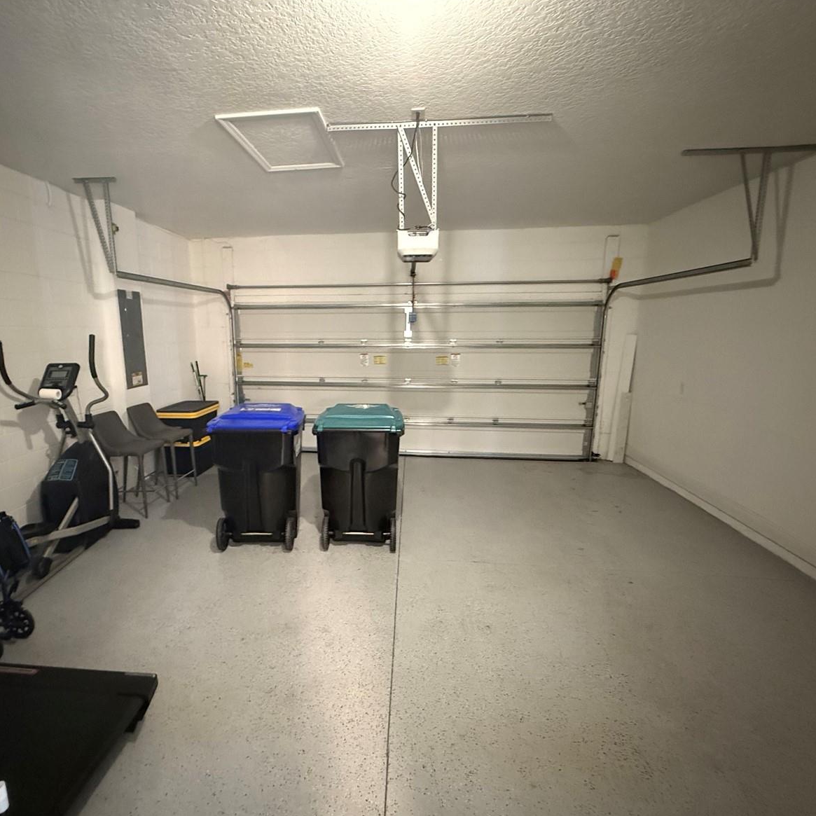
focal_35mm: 17
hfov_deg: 83.6
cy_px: 414
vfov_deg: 84.0
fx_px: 453
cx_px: 357
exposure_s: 1/40
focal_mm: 2.22
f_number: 2.2
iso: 1600
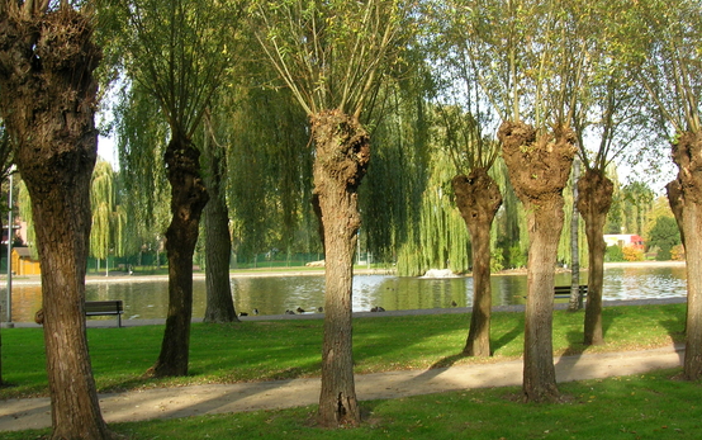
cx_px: 360
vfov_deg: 32.8
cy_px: 232
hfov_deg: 50.4
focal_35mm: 39
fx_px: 747
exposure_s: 1/72.6
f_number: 4.9
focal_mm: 5.7
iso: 50
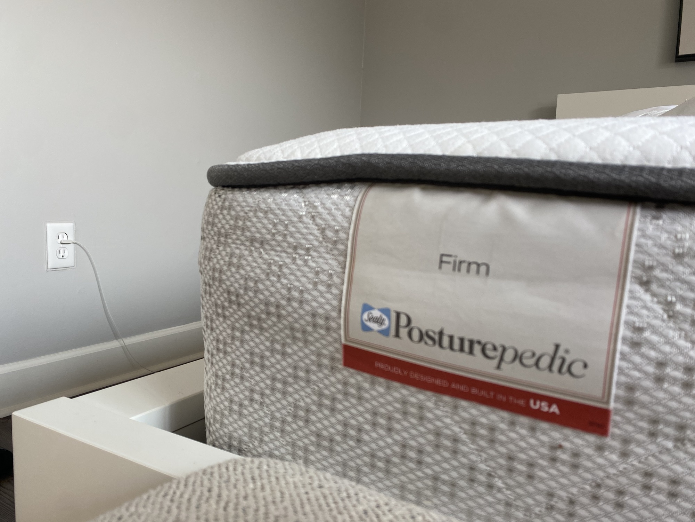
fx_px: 522
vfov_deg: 53.1
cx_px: 348
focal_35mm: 26
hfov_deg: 67.3
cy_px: 261
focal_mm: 4.25
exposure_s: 1/122
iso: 64
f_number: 1.8
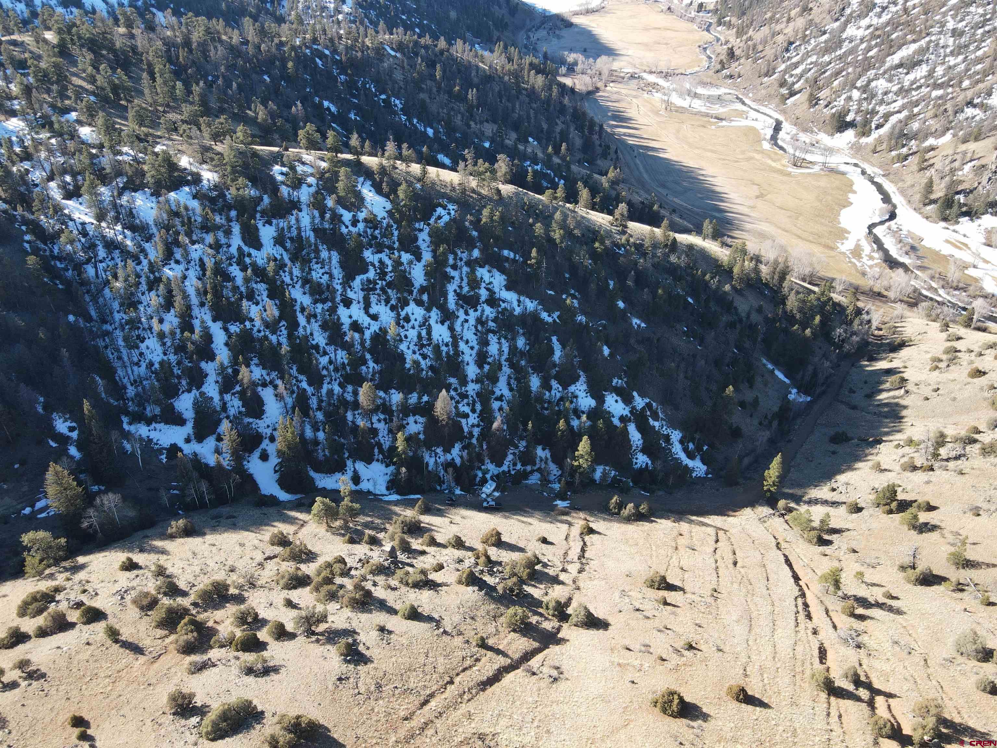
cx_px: 498
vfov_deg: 56.8
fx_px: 691
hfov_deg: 71.6
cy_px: 374
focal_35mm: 24
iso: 110
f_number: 2.8
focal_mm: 4.5
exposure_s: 1/160
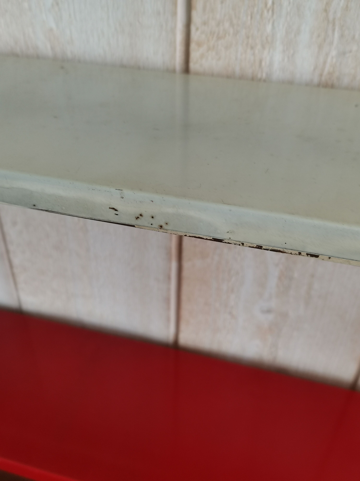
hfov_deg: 45.4
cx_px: 180
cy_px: 240
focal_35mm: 31
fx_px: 430
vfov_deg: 58.4
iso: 100
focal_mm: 4.75
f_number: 1.8
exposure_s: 1/100
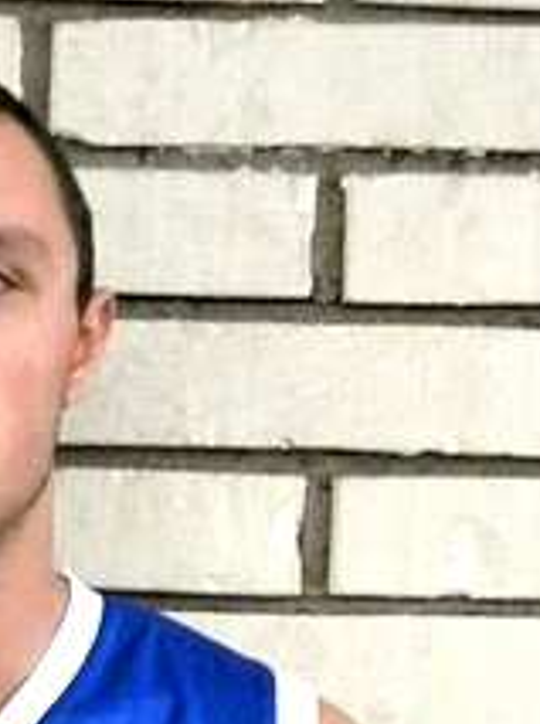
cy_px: 840
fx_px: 2253
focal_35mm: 108
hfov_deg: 13.3
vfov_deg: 17.5
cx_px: -105
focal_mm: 7.3
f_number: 3.8
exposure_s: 1/35.4
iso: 800
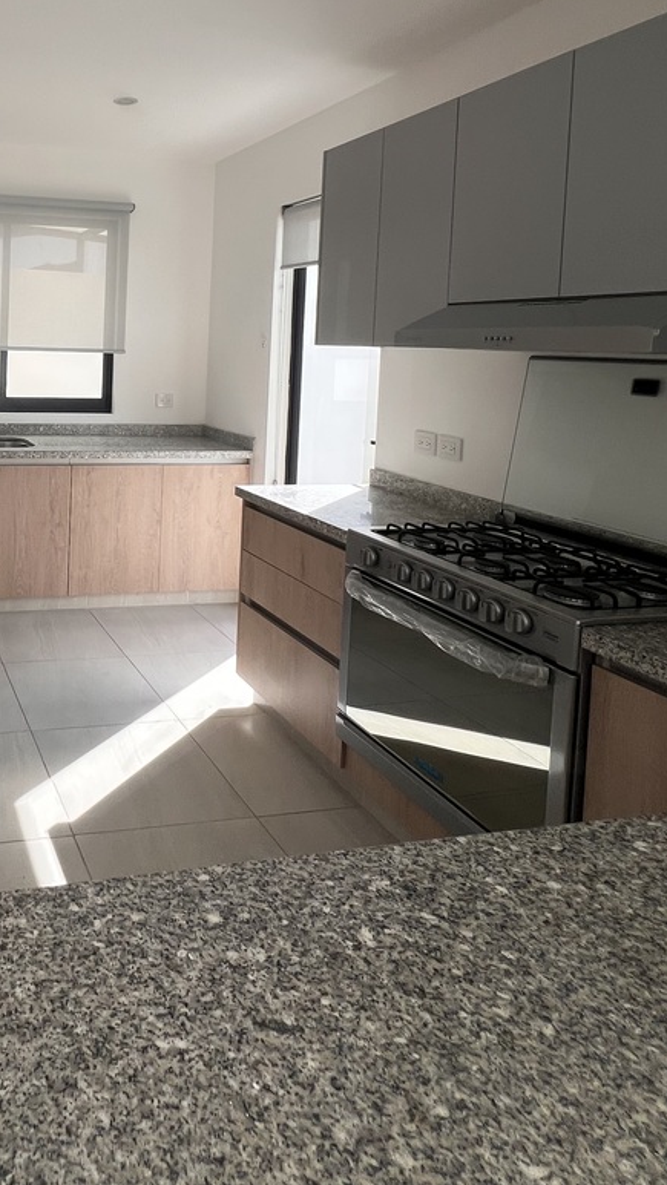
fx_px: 691
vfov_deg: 78.0
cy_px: 376
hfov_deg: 44.0
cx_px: 0
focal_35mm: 22
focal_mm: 1.57
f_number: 1.8
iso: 32
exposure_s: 1/431
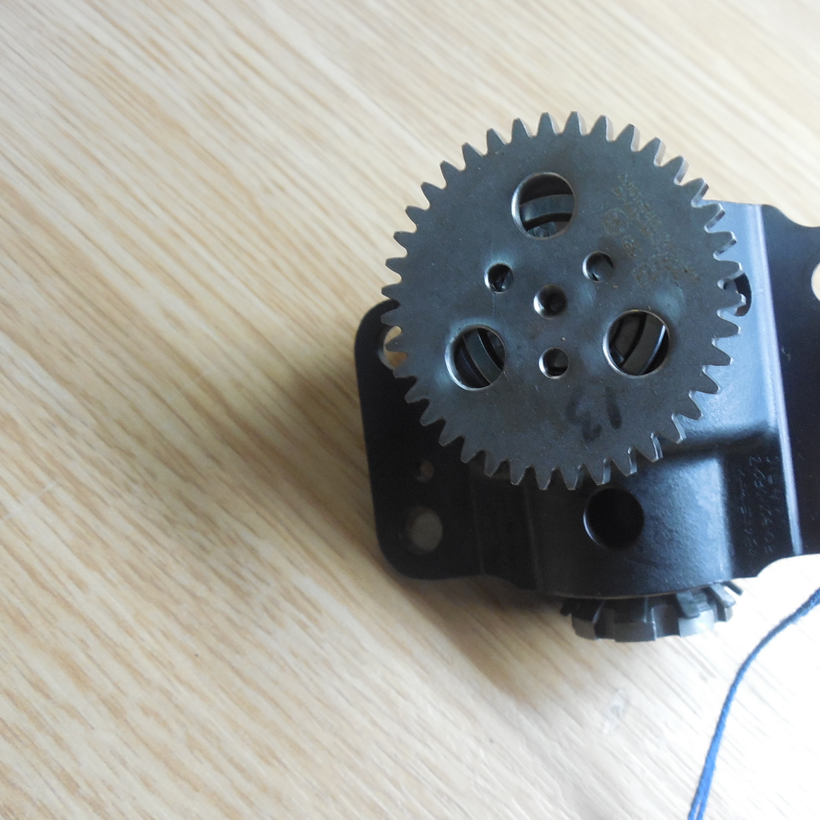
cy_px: 402
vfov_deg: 48.4
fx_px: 911
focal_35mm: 34
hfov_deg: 47.7
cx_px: 547
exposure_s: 1/25
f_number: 3.5
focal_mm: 5
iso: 400
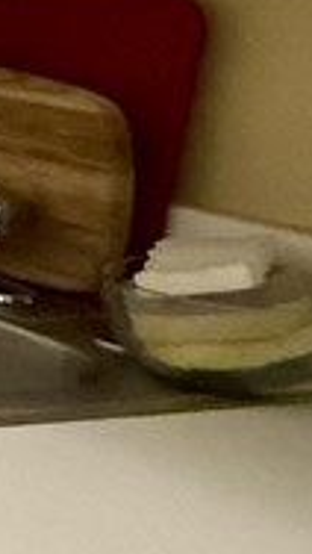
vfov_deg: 25.1
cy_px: 109
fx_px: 1219
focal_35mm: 83
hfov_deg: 7.4
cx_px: -1054
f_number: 2.2
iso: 640
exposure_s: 1/60
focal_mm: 2.22
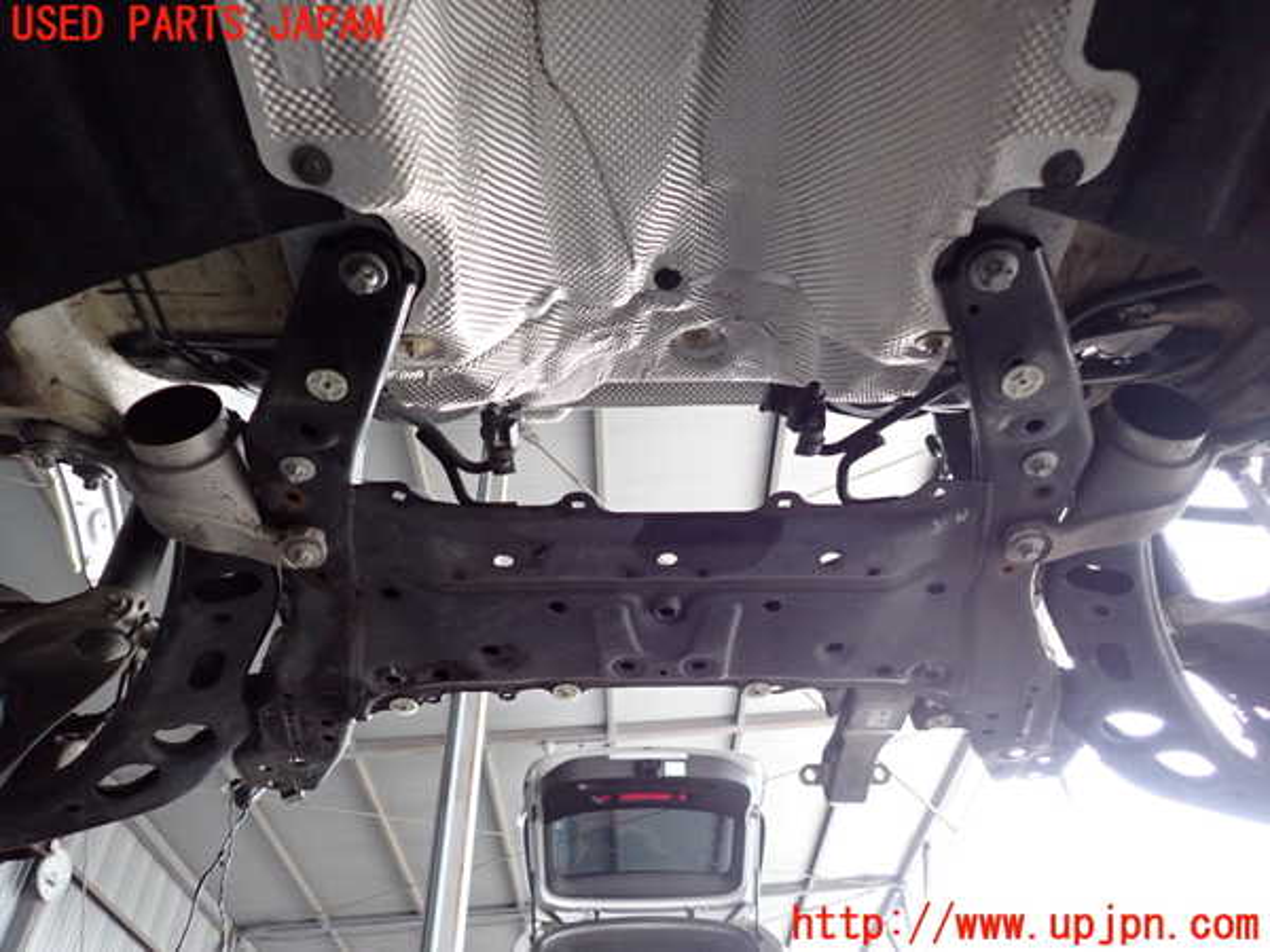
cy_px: 476
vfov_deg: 54.9
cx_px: 635
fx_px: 917
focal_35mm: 25
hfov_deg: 69.4
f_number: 2
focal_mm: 4.5
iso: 640
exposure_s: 1/125
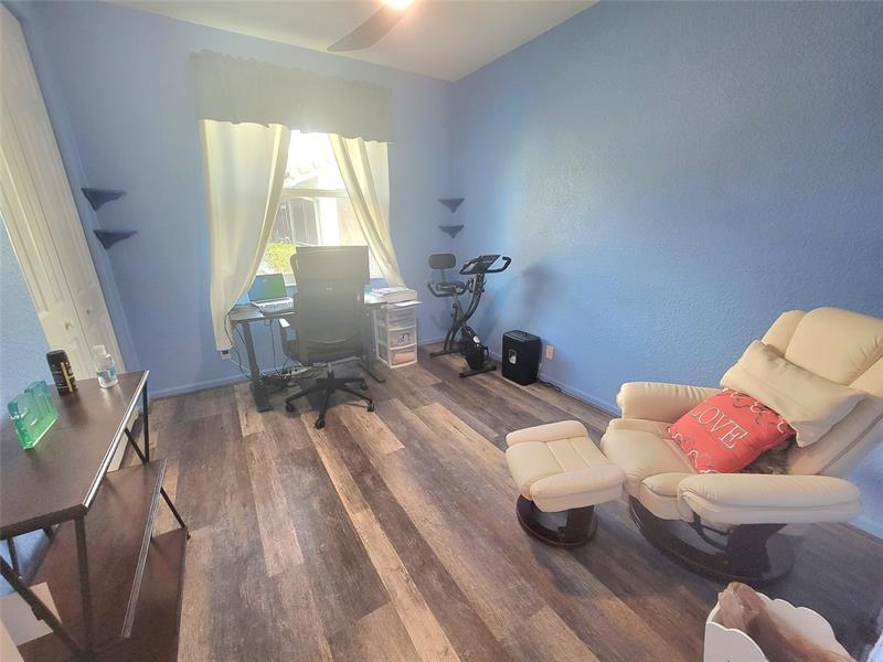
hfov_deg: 106.2
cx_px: 442
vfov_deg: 89.9
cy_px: 331
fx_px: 332
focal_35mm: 13
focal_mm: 2.2
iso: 320
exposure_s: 1/60.2
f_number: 2.2
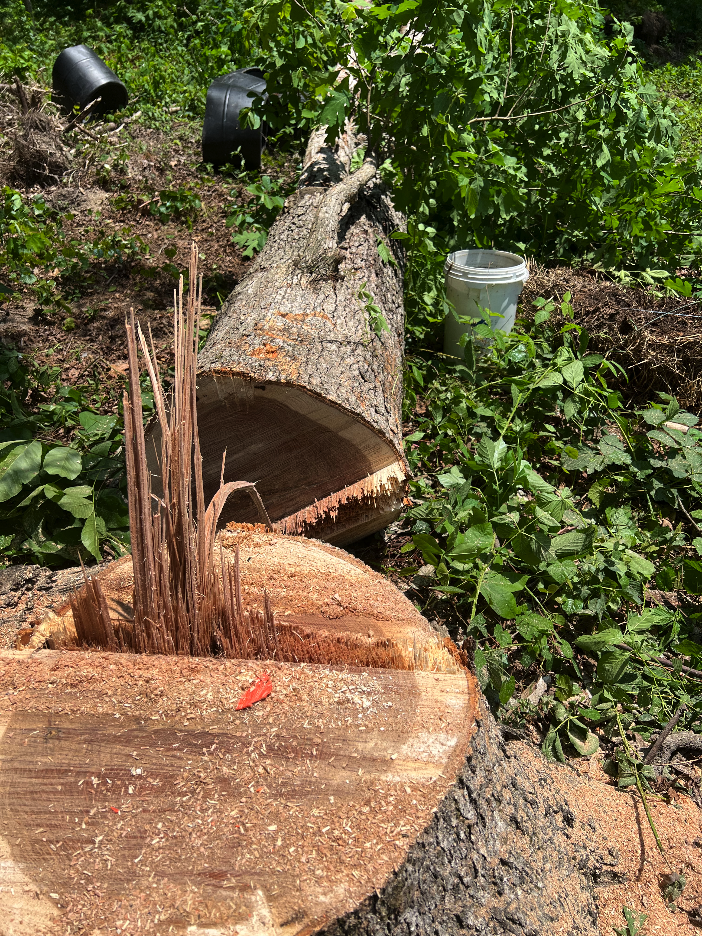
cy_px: 468
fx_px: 703
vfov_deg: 67.3
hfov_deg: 53.1
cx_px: 351
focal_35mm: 26
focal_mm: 5.7
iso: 50
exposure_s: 1/4630
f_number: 1.5
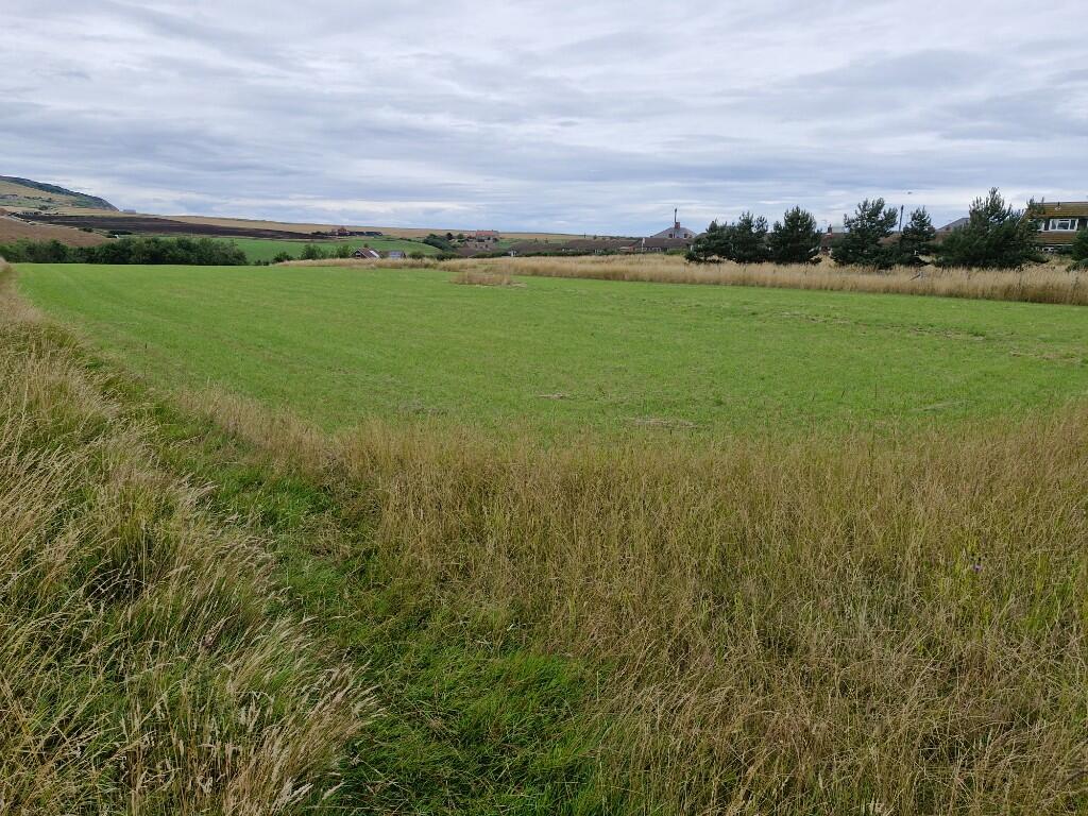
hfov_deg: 73.9
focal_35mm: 23
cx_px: 544
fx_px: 723
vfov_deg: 58.9
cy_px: 408
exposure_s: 1/13889
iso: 50
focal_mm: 5.54
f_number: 1.8
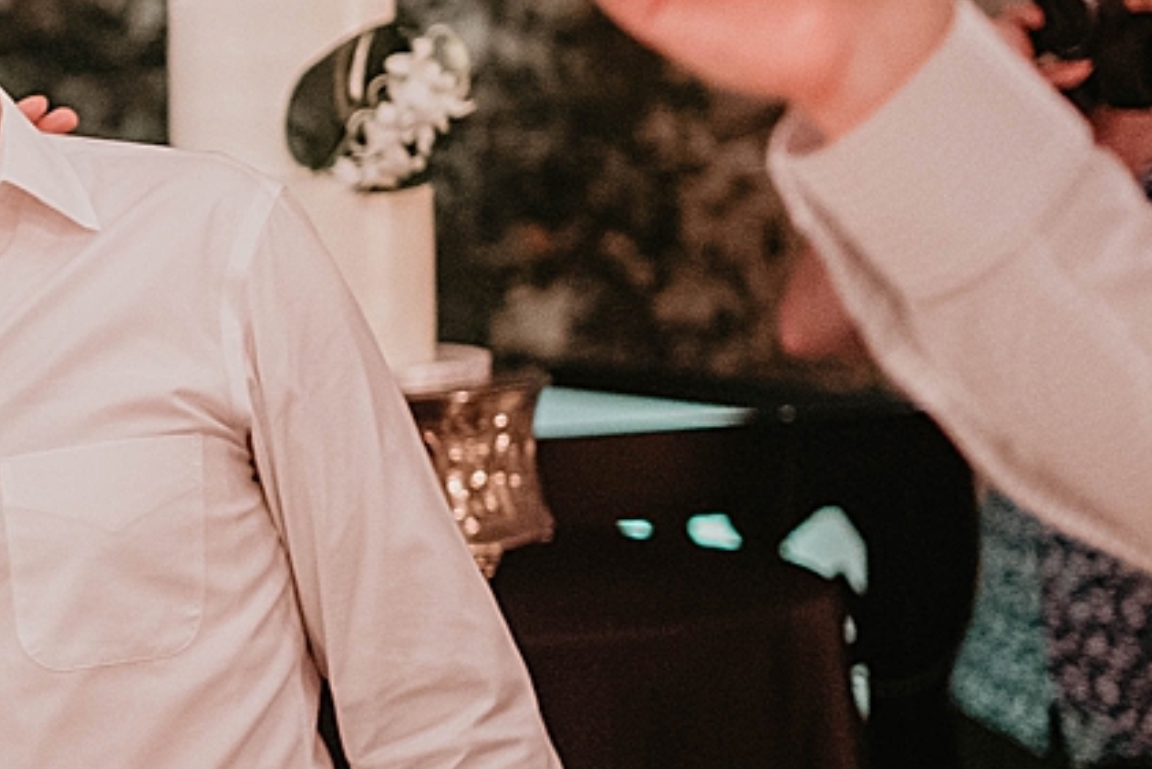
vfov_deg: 10.3
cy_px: 434
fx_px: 4257
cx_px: -287
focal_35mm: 133
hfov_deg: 14.8
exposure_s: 1/125
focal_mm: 35
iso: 3200
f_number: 1.4
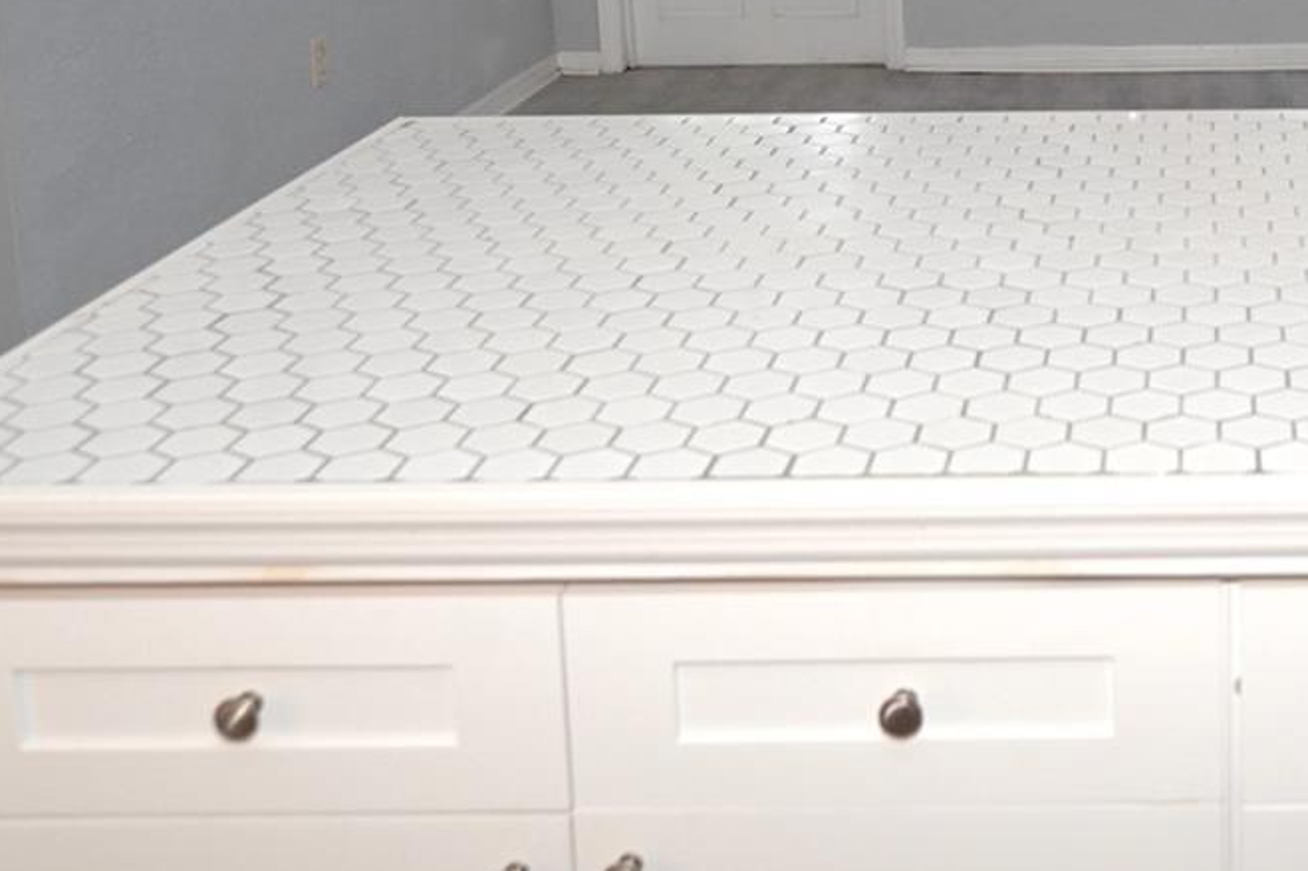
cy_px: -111
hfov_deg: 36.3
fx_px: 1852
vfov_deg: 24.5
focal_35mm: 51
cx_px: 1199
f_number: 4
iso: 900
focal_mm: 21
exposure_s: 1/60
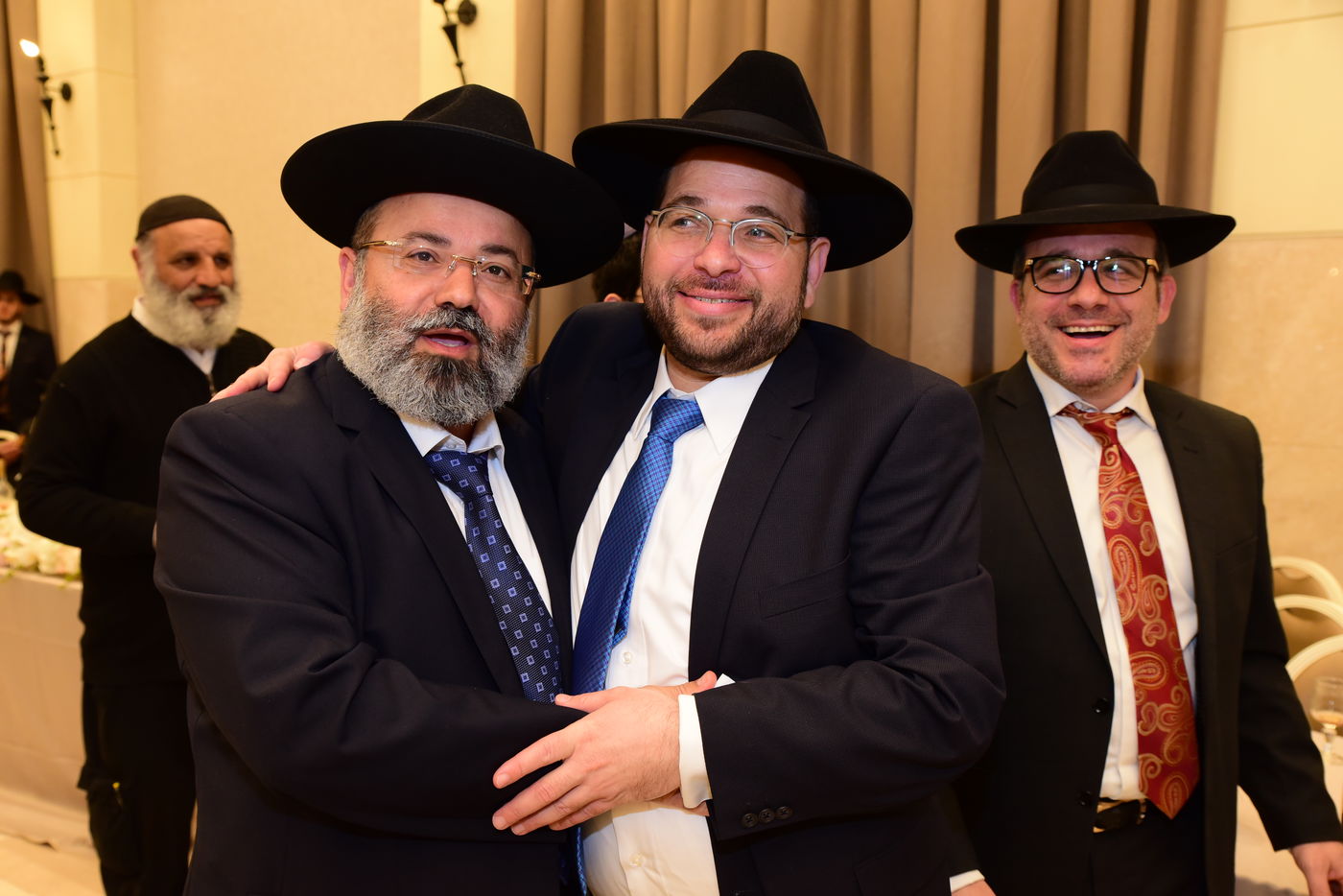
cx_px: 672
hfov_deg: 54.4
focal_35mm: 35
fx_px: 1306
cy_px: 448
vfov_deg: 37.9
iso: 2000
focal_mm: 35
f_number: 5.6
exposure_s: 1/125
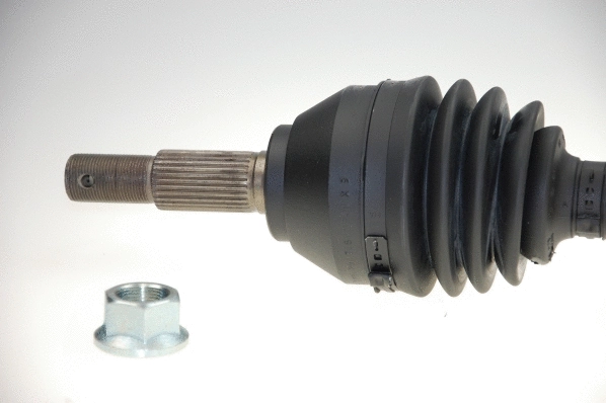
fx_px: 2650
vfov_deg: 8.7
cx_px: 303
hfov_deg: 13.0
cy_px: 202
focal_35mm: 158
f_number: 5.6
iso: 400
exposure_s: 1/250
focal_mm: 105
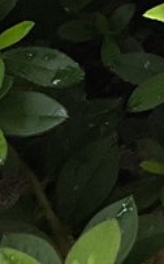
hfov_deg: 5.3
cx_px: 530
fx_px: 1647
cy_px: -157
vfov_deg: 8.9
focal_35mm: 230
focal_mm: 3
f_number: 1.8
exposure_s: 1/1786
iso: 16
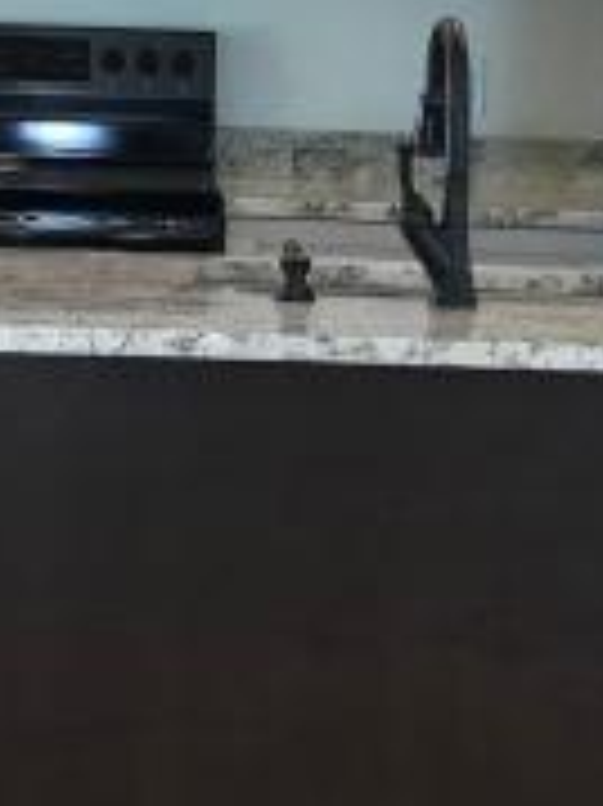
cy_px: 5
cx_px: 198
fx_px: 2907
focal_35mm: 125
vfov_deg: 15.5
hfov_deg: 11.8
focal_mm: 3.99
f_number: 1.8
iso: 25
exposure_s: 1/30
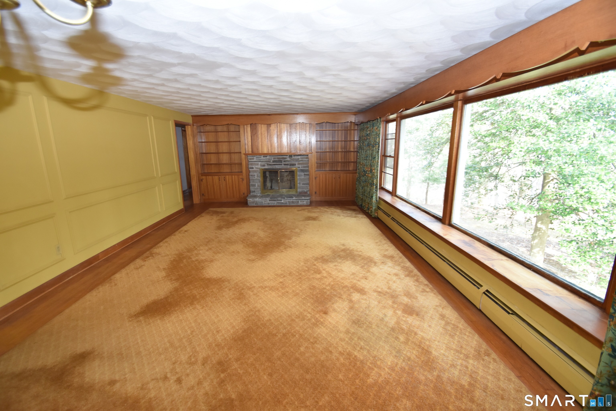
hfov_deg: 100.4
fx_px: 257
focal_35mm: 15
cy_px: 206
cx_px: 308
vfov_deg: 77.3
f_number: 4
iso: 720
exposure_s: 1/60
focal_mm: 10
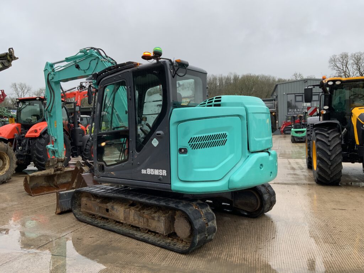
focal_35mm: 29
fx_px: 305
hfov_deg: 61.7
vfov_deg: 48.2
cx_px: 182
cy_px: 136
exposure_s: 1/122
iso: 32
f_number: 1.8
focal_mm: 3
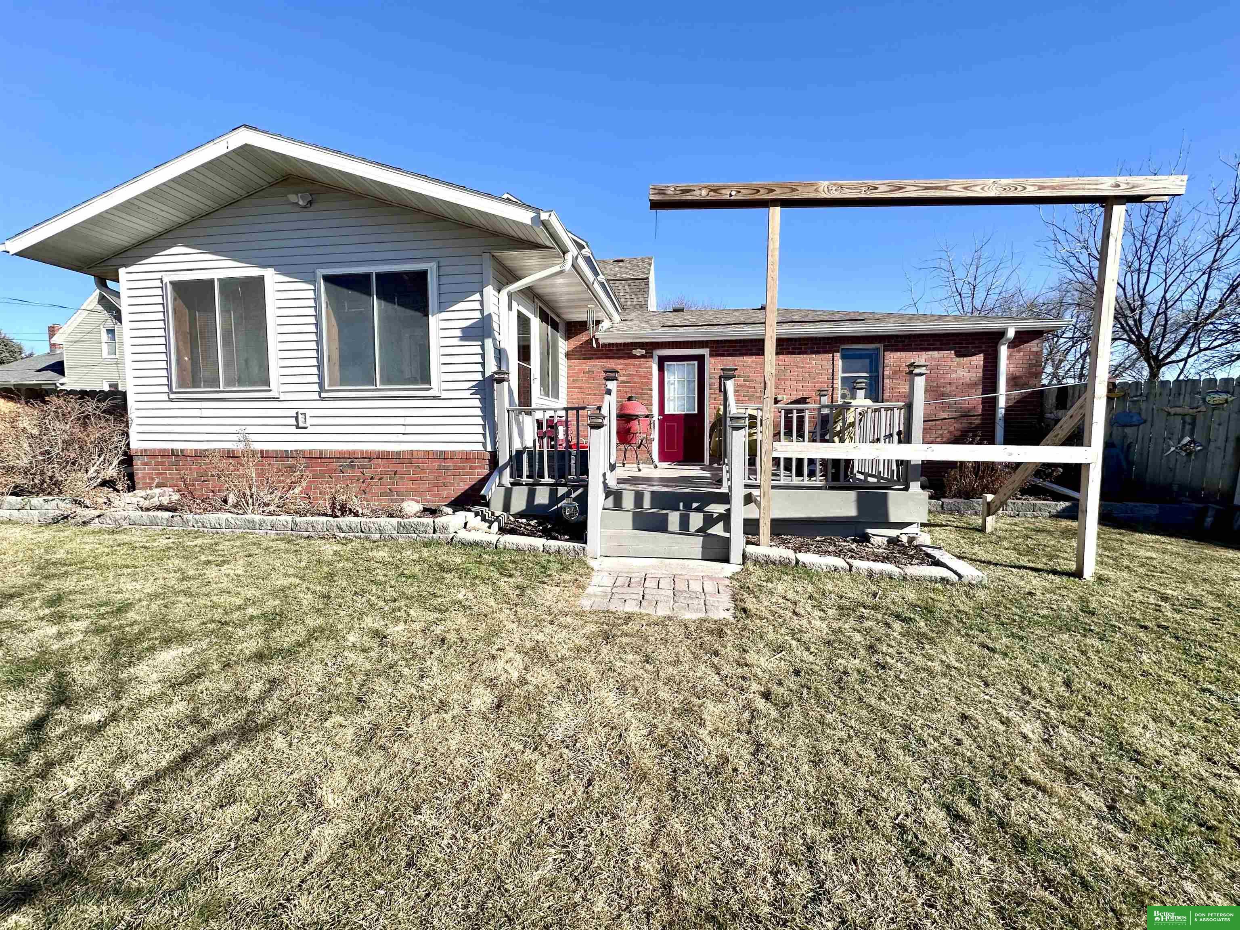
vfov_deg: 85.7
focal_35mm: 14
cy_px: 465
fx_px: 502
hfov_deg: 102.1
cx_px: 620
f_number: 2.2
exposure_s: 1/1618
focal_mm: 2.22
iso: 50
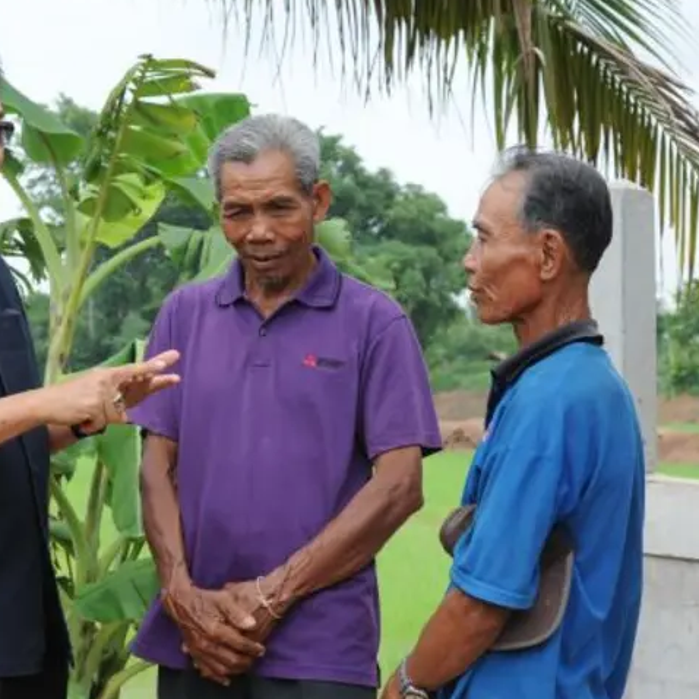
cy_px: 336
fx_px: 2216
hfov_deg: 17.8
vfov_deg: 17.9
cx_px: 170
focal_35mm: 97
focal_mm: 70
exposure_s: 1/250
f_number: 10
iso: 800
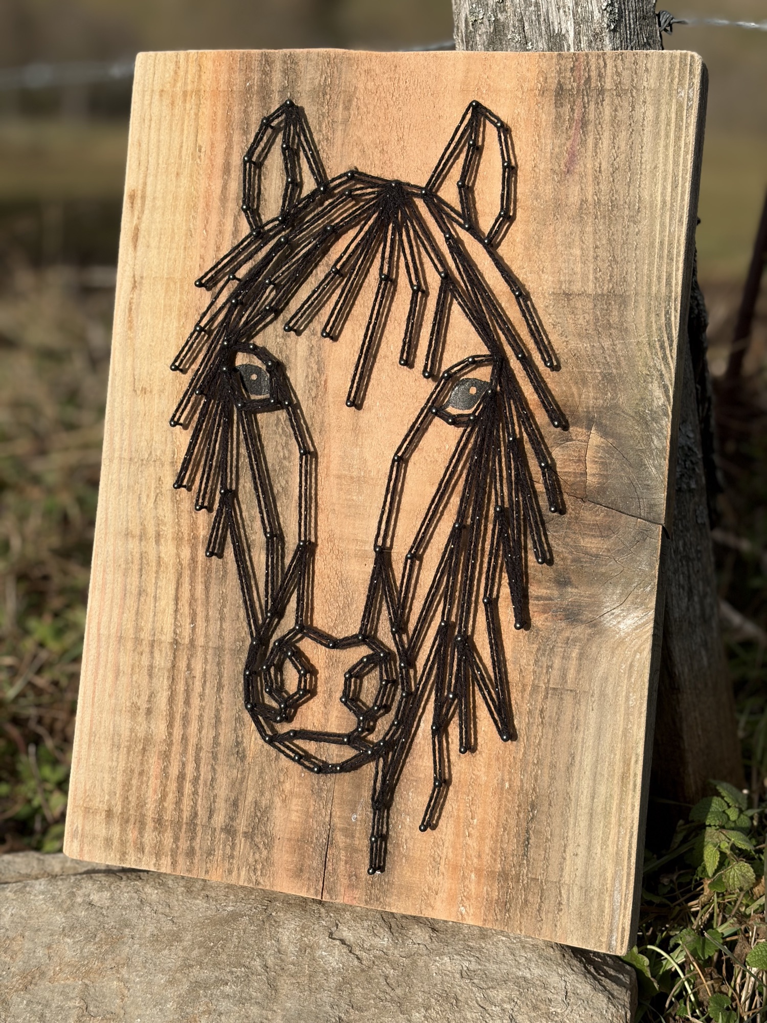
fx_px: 1536
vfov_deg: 36.8
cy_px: 512
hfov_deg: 28.0
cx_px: 384
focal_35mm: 52
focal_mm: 5.96
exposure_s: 1/4065
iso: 40
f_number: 1.6
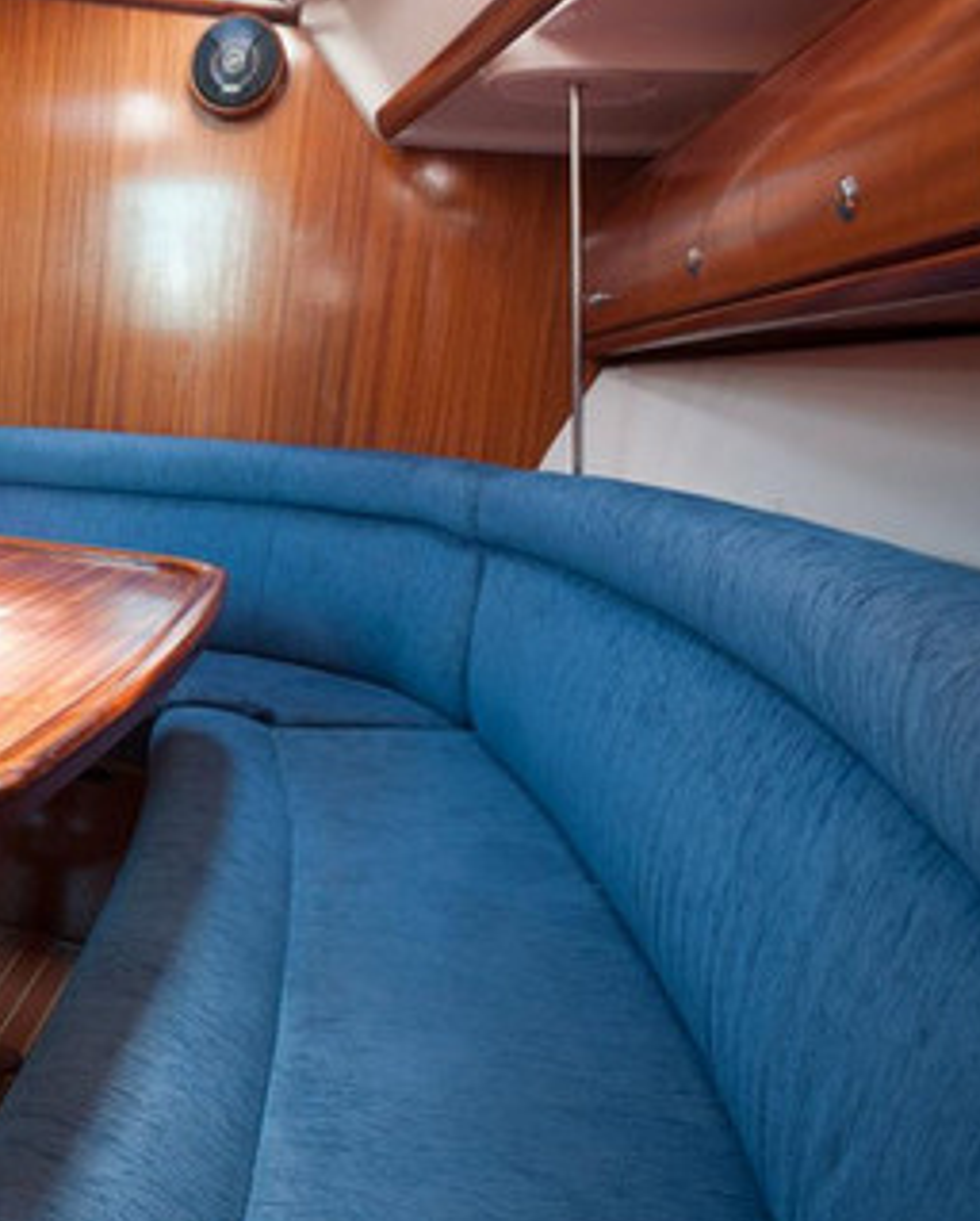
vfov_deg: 57.1
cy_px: 572
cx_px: -50
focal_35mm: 31
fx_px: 1122
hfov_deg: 40.0
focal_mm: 17
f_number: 8
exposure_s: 1/25
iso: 800
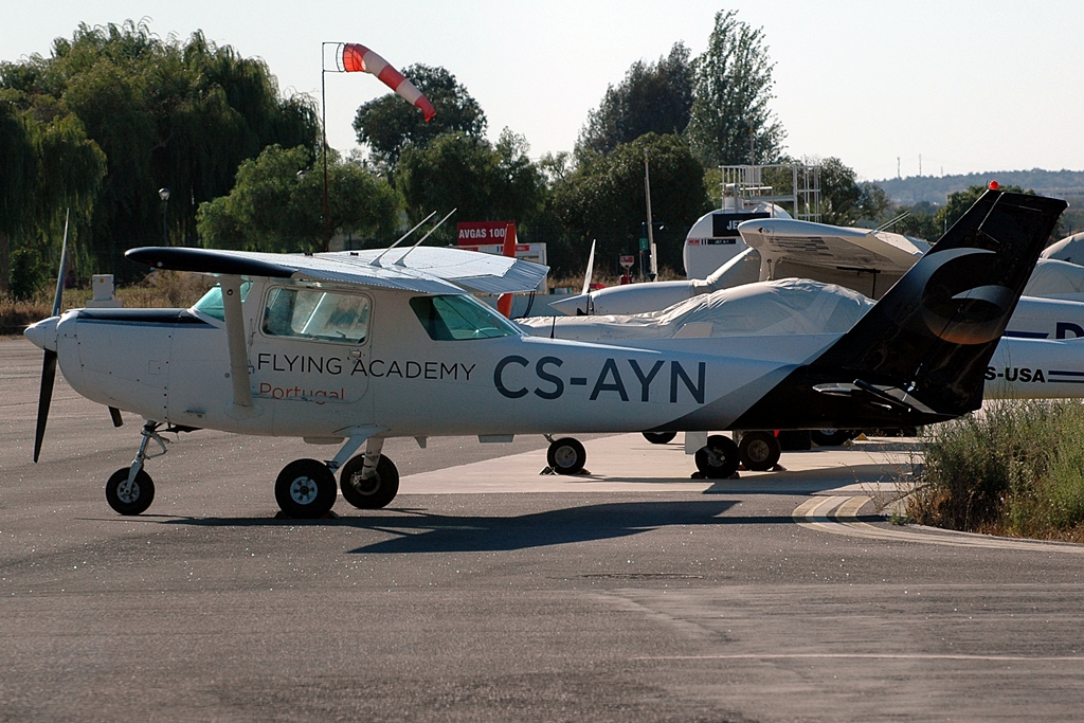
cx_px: 542
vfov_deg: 6.3
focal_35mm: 218
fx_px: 6550
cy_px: 362
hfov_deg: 9.5
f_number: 9
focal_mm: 145
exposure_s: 1/1250
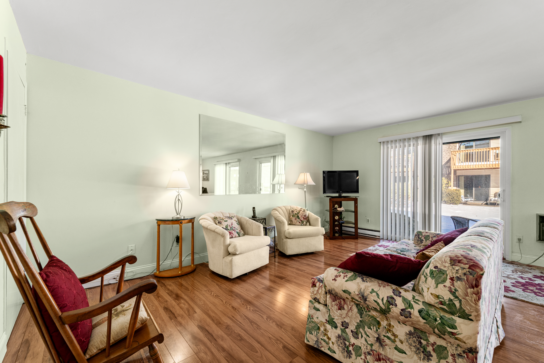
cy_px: 182
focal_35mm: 14
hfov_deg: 104.2
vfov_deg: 81.2
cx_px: 272
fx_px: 212
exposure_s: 1/4
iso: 320
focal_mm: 14
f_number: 9
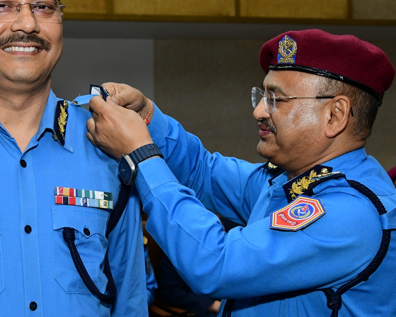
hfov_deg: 23.6
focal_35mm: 80
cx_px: 106
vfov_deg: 19.2
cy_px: 138
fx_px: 938
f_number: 6.3
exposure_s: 1/125
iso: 2500
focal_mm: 46
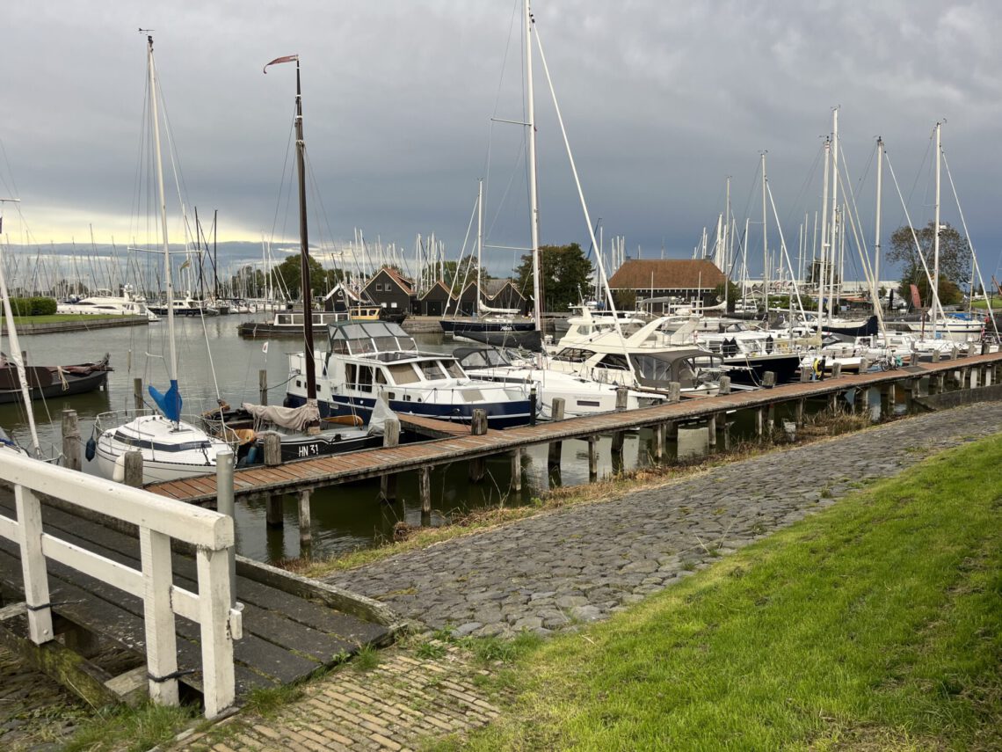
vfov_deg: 53.1
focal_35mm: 26
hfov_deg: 67.3
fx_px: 753
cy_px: 376
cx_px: 501
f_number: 1.6
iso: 50
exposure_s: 1/449
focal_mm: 5.1
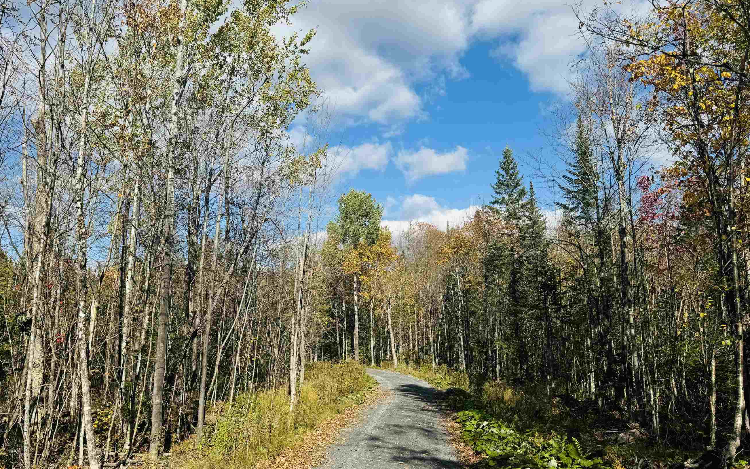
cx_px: 345
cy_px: 239
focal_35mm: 30
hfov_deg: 62.8
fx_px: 613
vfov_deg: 41.8
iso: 80
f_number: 1.78
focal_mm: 6.76
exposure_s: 1/4310
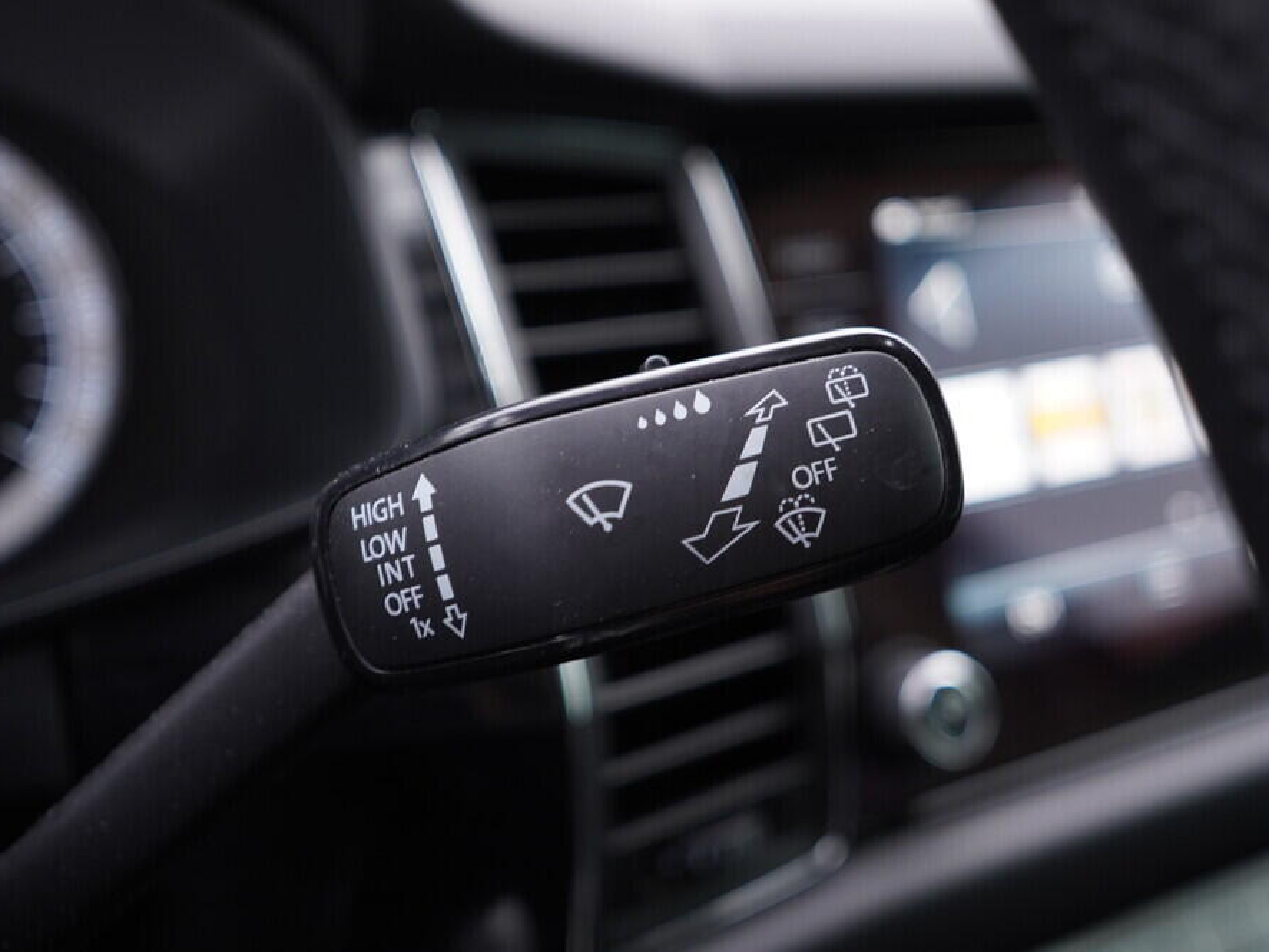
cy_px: 487
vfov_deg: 36.0
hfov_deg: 46.7
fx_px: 1467
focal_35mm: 40
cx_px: 582
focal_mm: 24
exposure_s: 1/40
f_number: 2.8
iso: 320
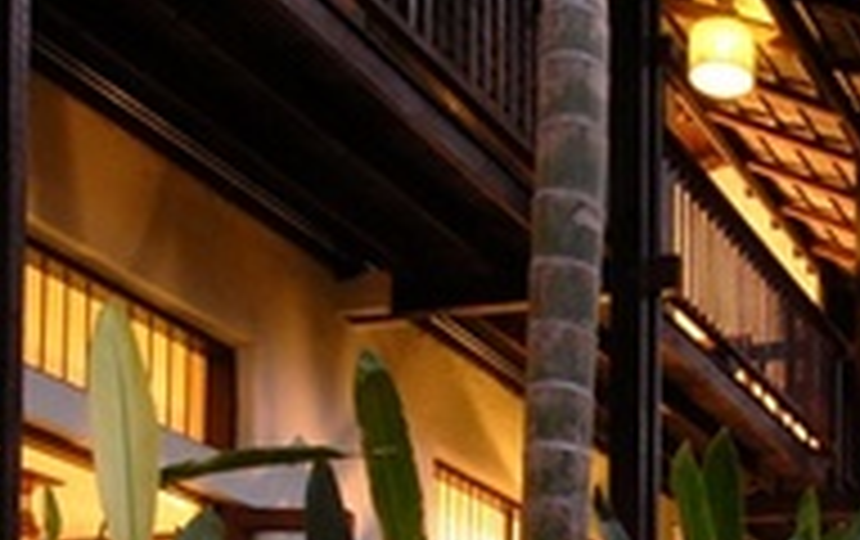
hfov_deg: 28.3
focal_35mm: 64
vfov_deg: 17.7
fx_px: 1502
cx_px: 1004
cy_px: 875
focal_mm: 10
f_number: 11
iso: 200
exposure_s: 8
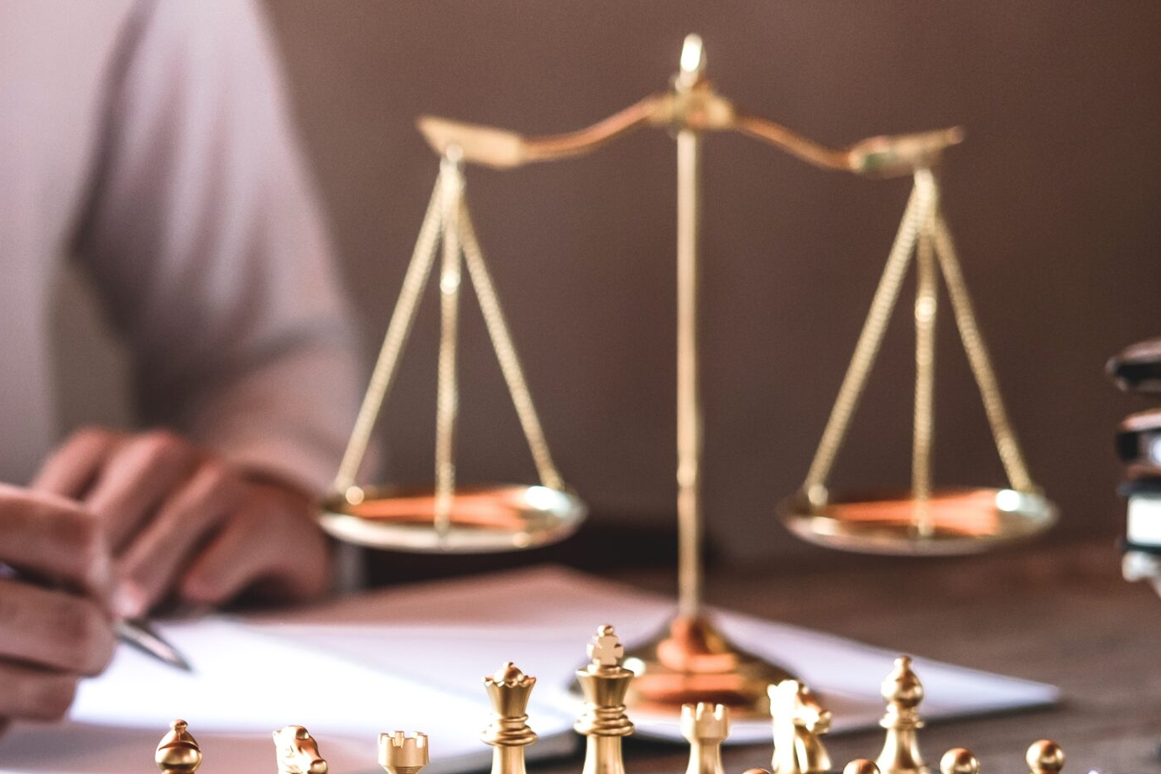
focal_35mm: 98
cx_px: 170
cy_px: 474
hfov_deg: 20.5
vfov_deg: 14.0
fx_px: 3161
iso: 400
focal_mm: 35
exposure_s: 1/100
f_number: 2.8
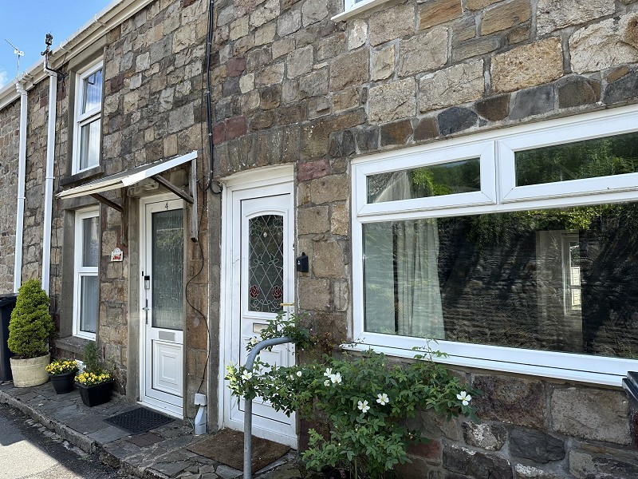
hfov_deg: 71.6
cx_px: 319
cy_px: 240
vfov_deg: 56.8
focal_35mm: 24
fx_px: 442
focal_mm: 6.86
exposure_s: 1/1393
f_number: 1.78
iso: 80
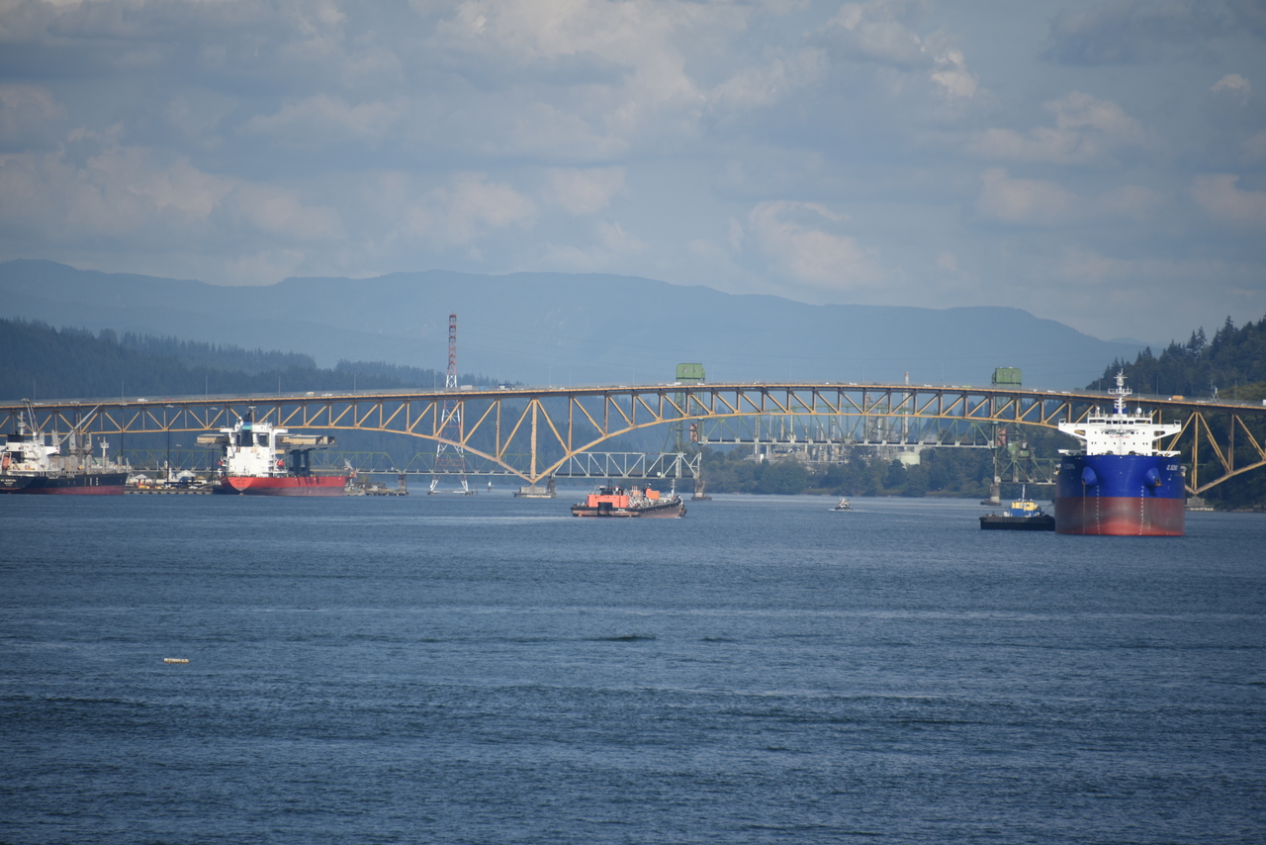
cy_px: 422
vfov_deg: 4.6
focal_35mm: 300
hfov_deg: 6.9
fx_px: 10552
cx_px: 633
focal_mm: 300
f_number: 6.3
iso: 100
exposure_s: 1/640
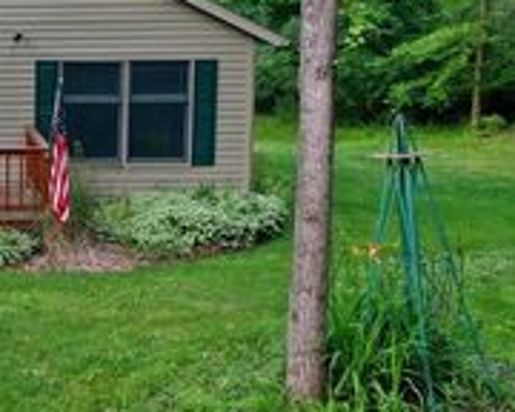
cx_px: -160
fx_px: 1113
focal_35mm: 73
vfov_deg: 20.9
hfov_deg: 23.1
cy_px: 124
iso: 100
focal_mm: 10.26
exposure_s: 1/50
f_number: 3.2
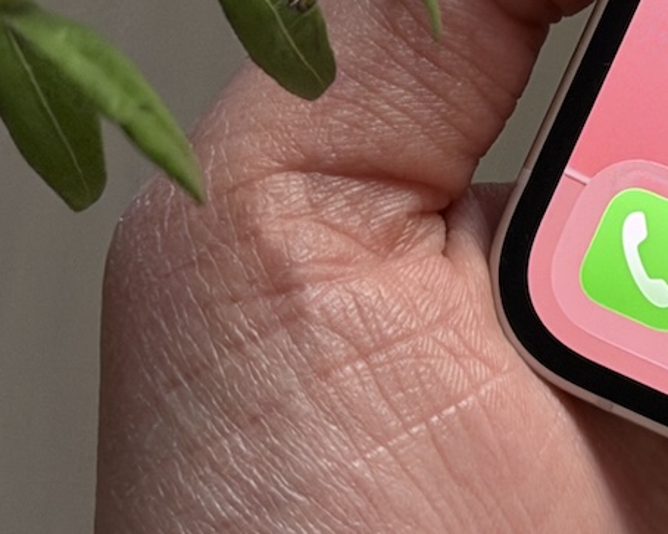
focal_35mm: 196
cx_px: 1001
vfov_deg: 7.8
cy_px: -220
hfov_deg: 9.6
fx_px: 3874
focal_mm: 6.76
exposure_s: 1/60
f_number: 1.78
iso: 200
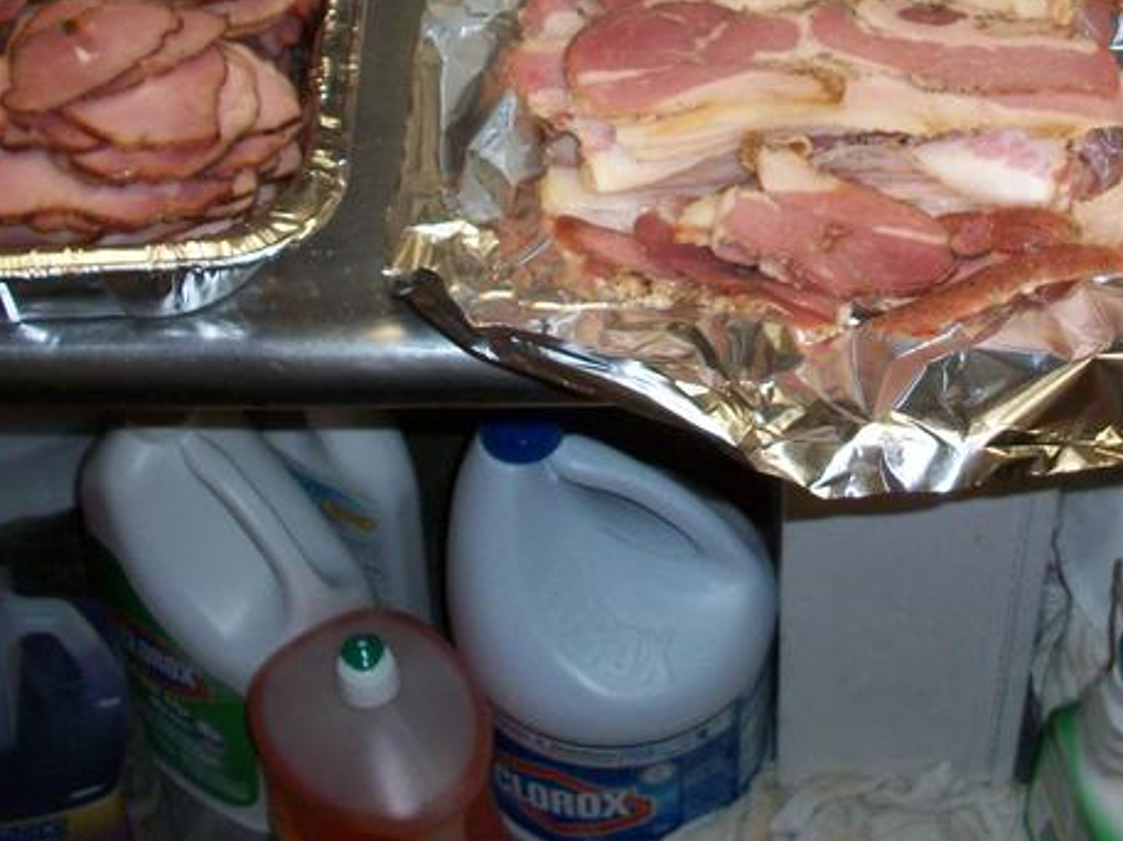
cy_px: 129
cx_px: 759
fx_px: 2237
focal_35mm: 69
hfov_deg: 28.0
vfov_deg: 20.9
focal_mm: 6.3
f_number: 3.1
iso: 160
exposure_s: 1/80
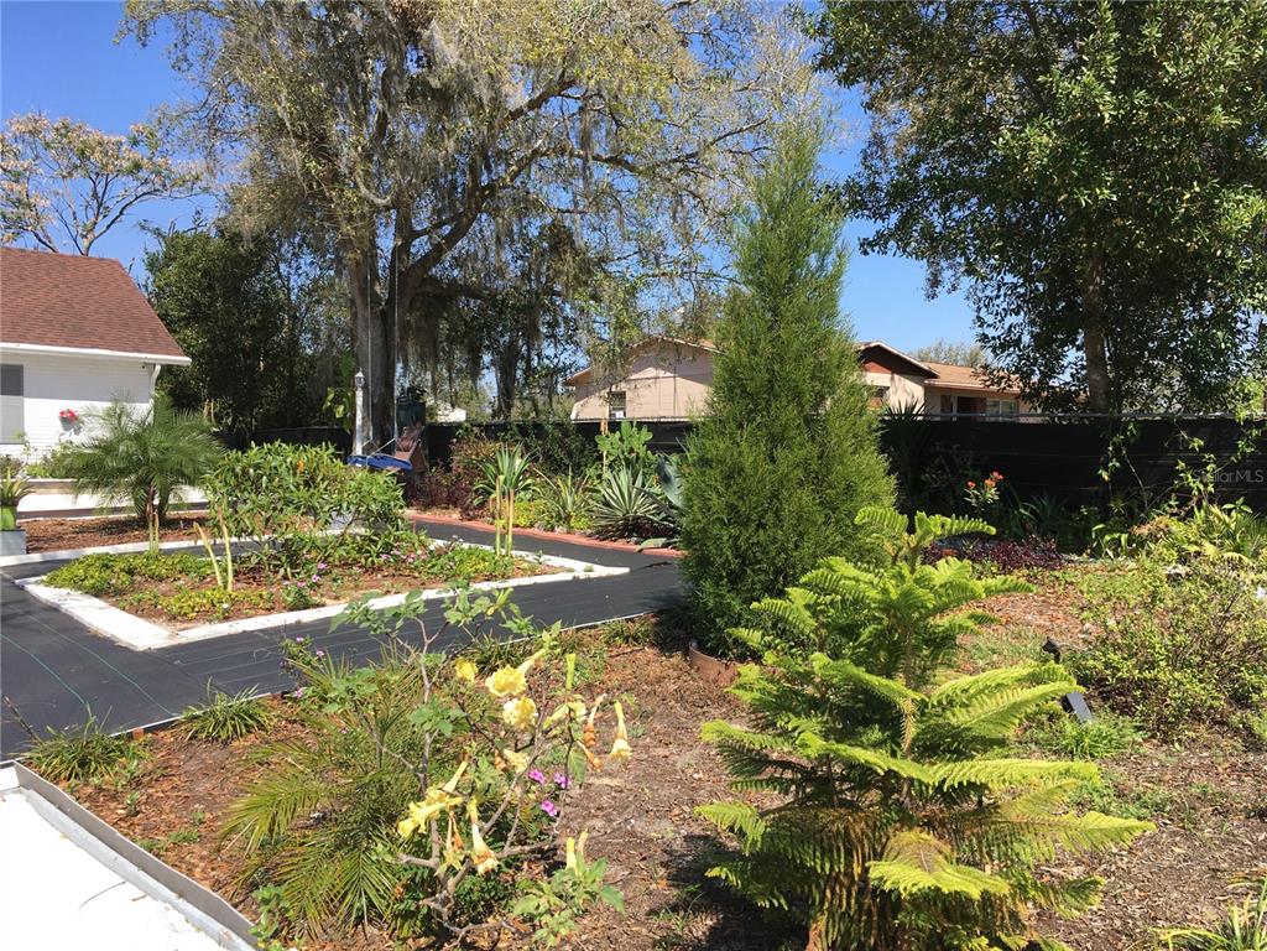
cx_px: 634
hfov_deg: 61.7
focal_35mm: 29
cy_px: 476
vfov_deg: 48.2
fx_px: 1061
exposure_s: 1/1202
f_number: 2.2
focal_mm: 4.15
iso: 25
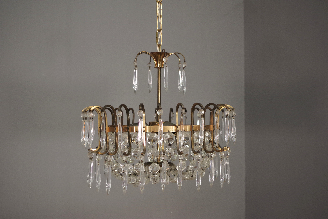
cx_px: 164
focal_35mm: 42
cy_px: 110
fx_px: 383
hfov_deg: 46.4
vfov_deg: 31.9
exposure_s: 1/60
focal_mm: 28.13
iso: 400
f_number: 4
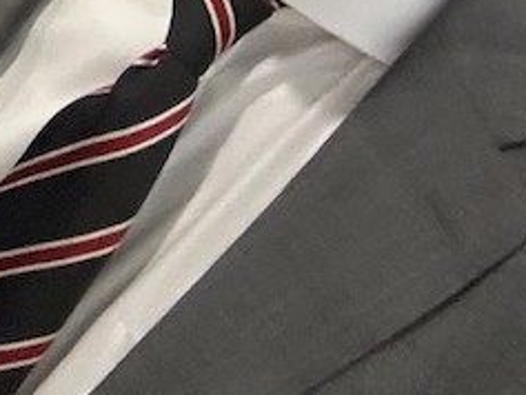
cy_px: -617
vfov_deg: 10.1
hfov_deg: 13.6
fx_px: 1885
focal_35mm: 124
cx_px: -528
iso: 320
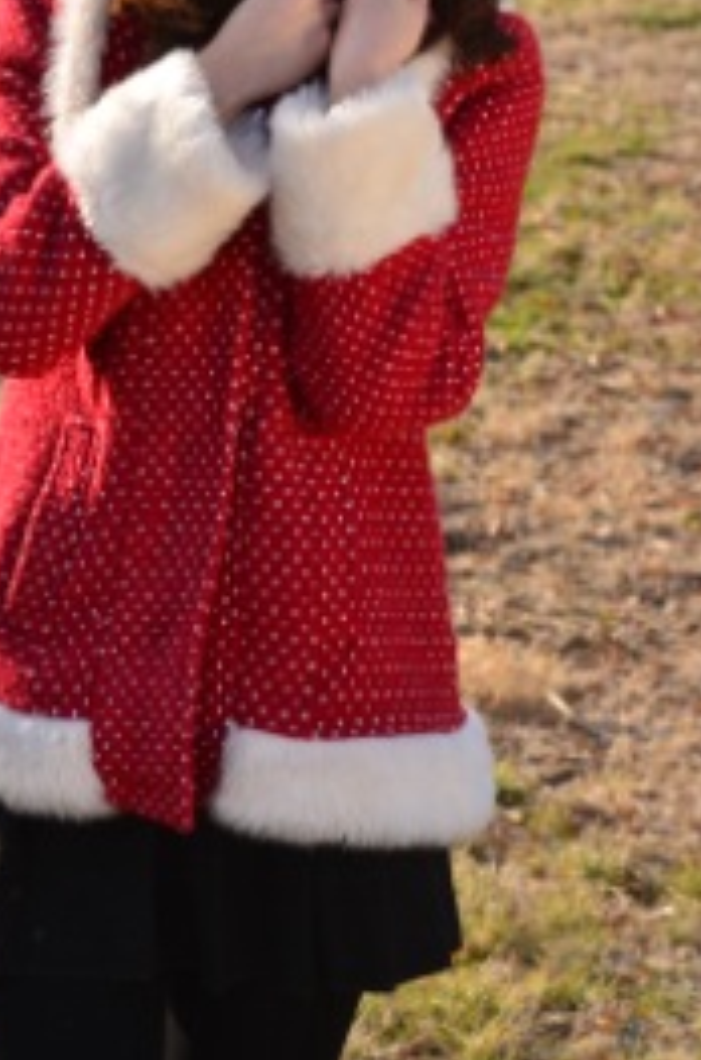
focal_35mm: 220
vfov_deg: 9.4
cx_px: 284
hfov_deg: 6.2
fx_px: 6459
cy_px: 363
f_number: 9
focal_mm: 86
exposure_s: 1/100
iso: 100
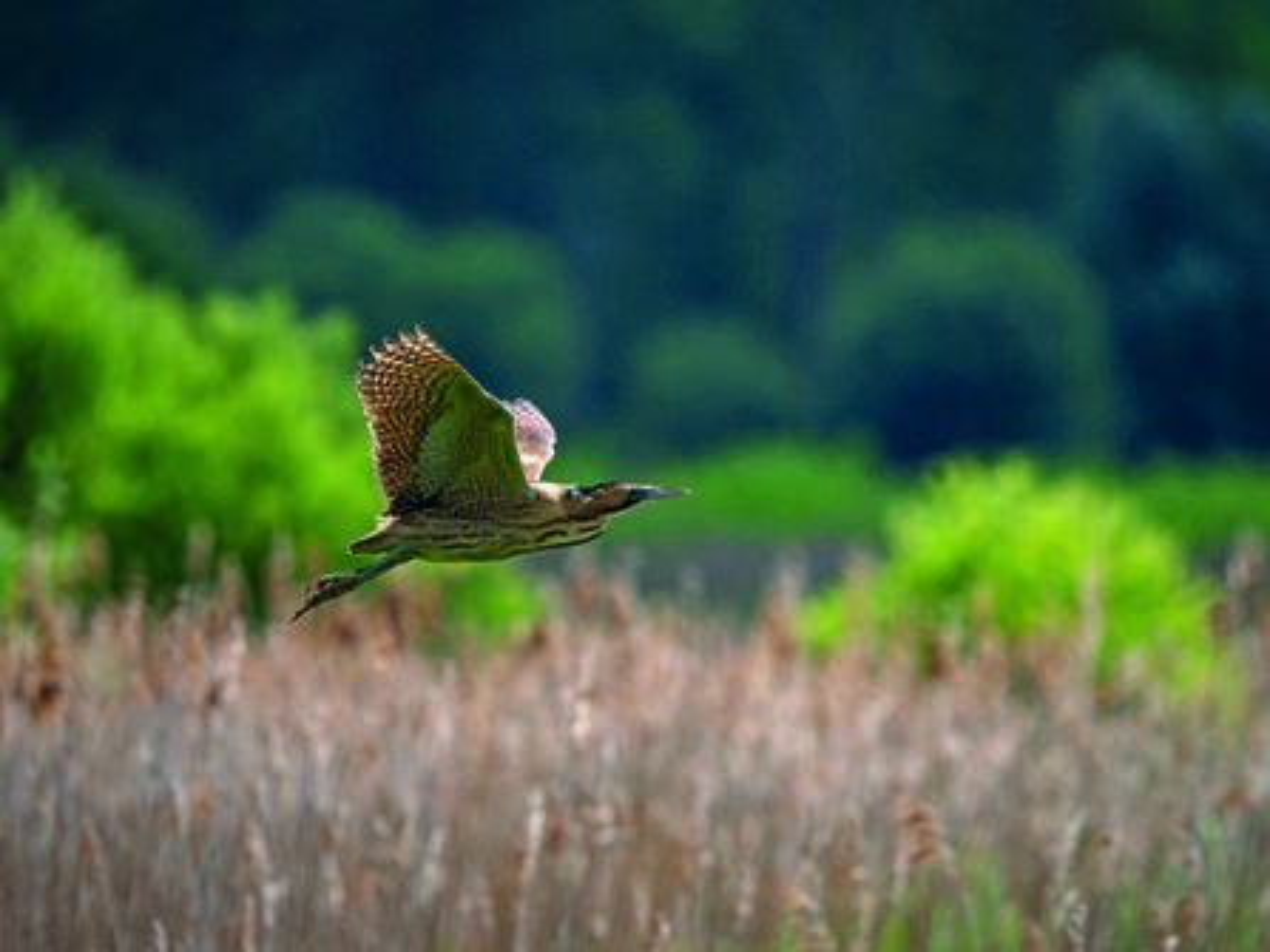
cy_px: 476
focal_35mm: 947
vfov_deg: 1.6
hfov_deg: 2.1
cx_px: 635
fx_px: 34734
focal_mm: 473
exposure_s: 1/1250
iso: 200
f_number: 5.6
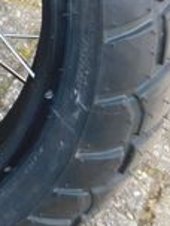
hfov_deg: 13.8
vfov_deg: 18.7
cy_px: -74
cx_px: -125
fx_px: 635
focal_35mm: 97
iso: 125
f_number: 3
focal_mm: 4
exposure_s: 1/125
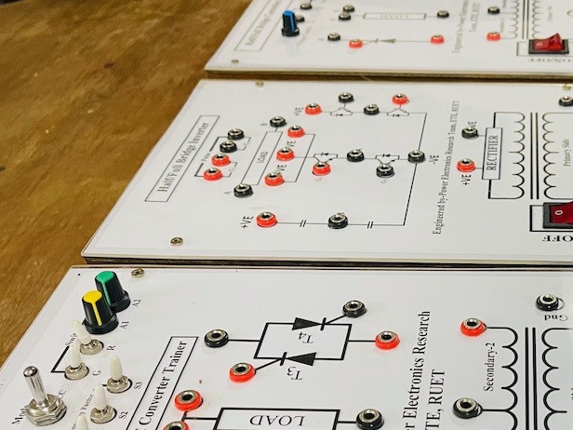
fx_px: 894
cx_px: 464
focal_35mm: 54
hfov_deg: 34.4
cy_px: 316
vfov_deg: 26.7
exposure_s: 1/51
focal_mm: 5.1
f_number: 1.6
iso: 250
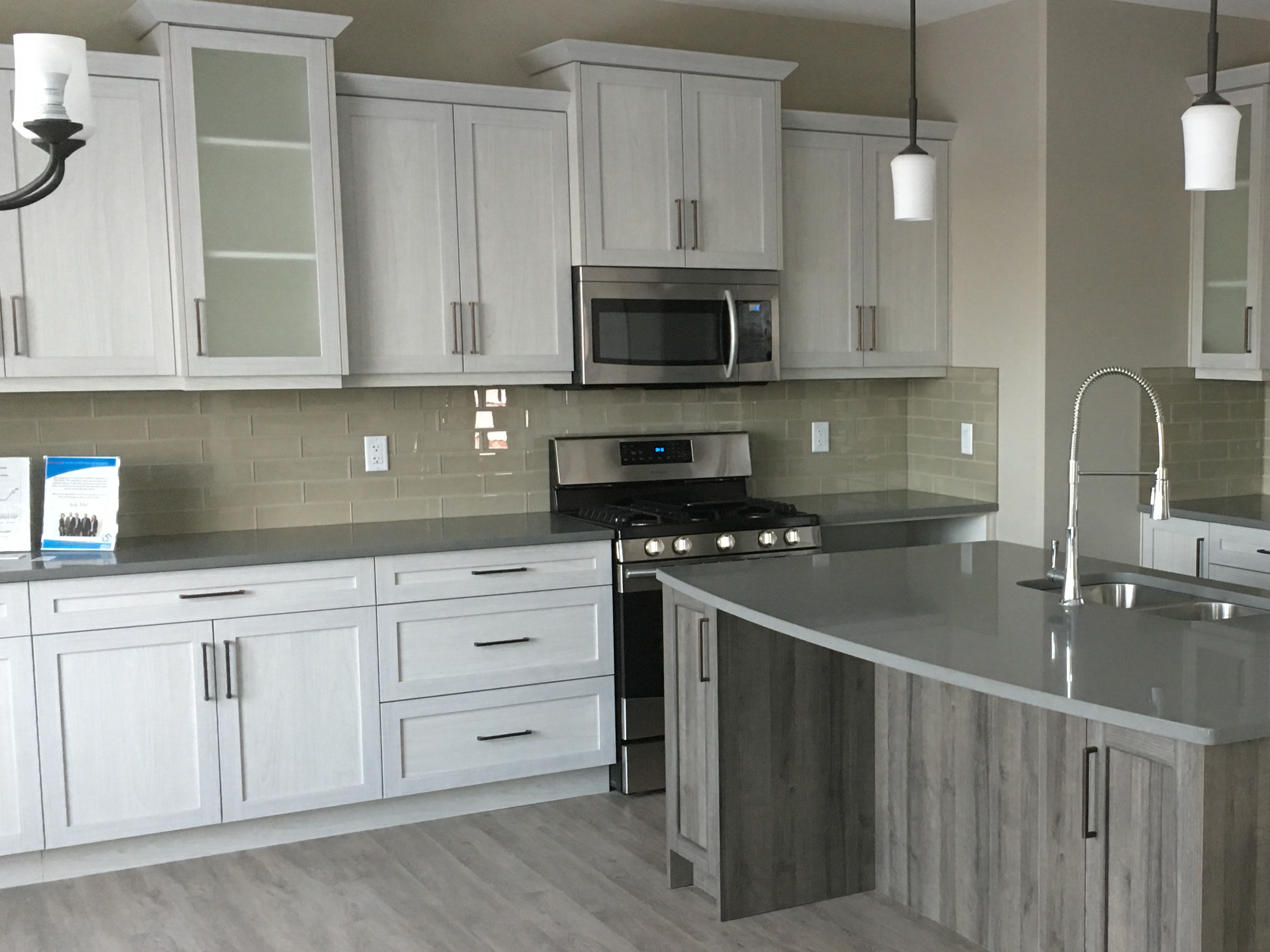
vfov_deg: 31.5
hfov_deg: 40.1
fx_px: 1687
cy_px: 539
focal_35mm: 46
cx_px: 948
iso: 125
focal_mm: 4.15
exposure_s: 1/30
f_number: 2.2
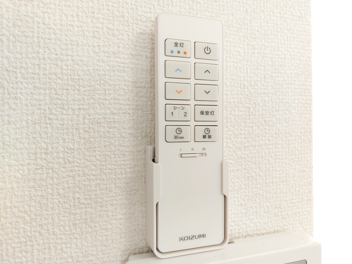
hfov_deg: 71.6
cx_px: 176
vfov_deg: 56.8
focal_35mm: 24
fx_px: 244
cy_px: 132
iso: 25
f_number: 1.8
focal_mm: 5.23
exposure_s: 1/24
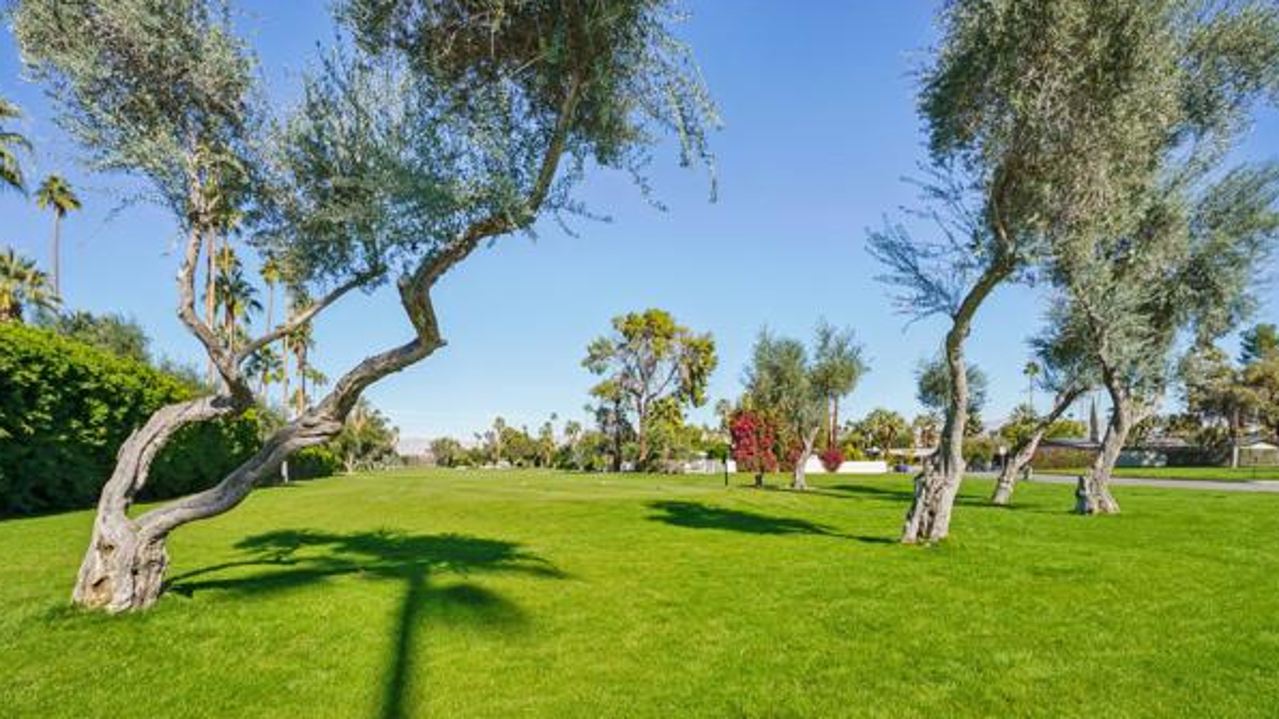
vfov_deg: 60.8
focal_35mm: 18
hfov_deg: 92.6
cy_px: 405
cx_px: 605
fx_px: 610
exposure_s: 1/320
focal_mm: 16
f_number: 8
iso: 100
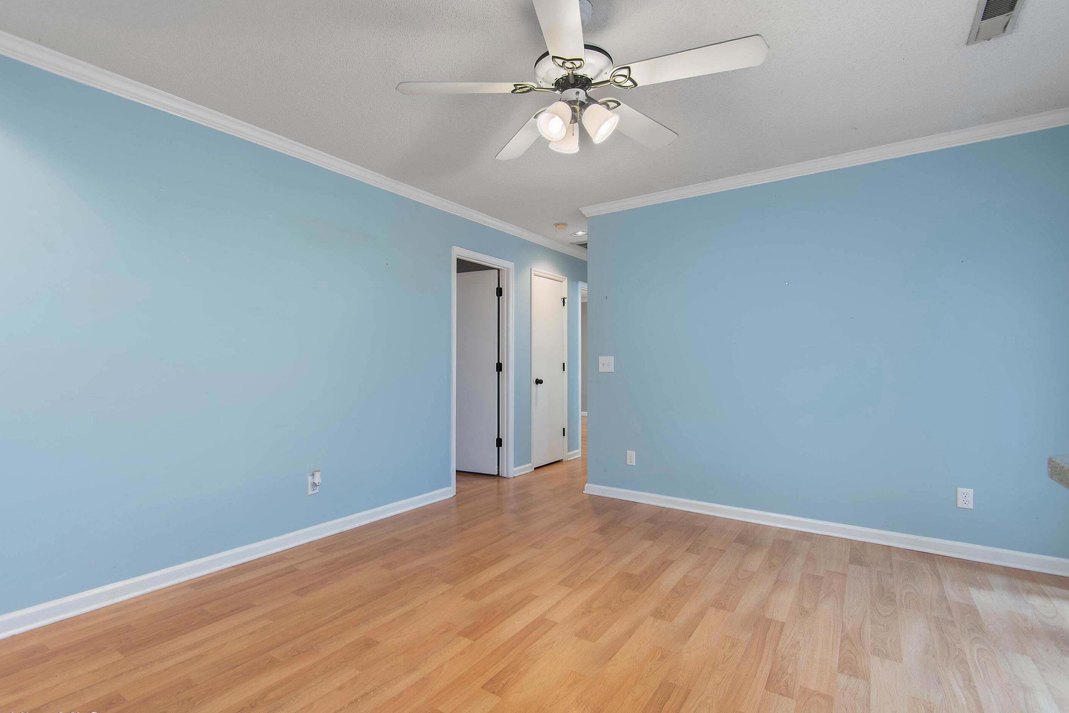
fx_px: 475
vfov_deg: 73.7
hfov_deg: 96.7
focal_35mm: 16
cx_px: 508
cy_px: 375
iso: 100
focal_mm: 10
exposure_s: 1/3
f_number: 4.5
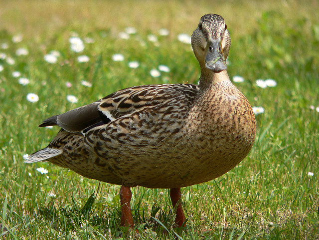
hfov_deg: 5.6
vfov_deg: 4.2
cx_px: 160
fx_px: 3235
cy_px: 120
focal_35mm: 351
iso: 80
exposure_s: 1/500
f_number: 3.3
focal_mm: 58.3
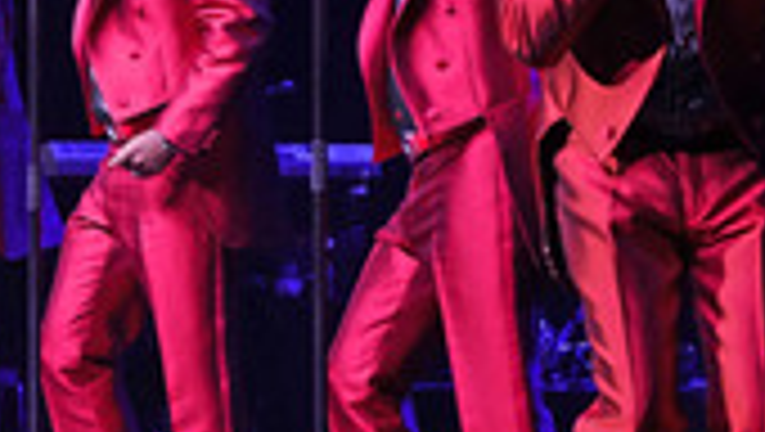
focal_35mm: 158
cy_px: 202
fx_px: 3208
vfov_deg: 7.7
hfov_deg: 13.6
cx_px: 191
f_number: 5.6
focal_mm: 57
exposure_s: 1/160
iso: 1600
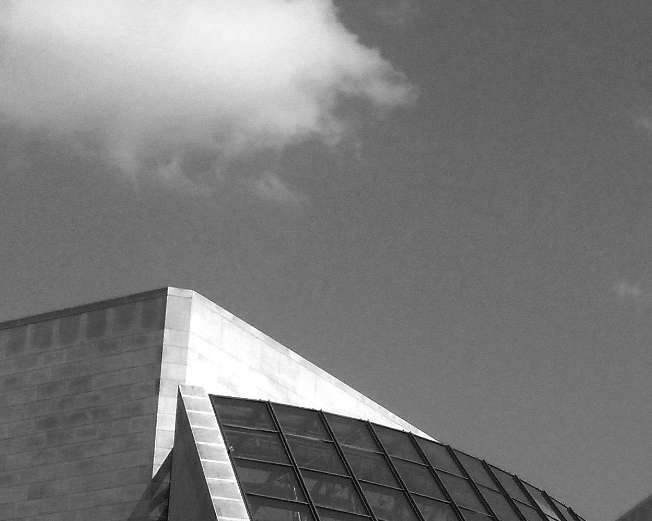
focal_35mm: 97
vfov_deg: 15.0
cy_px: 706
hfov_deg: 19.6
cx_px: 480
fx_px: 1871
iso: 80
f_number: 7
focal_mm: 6.3
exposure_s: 1/350
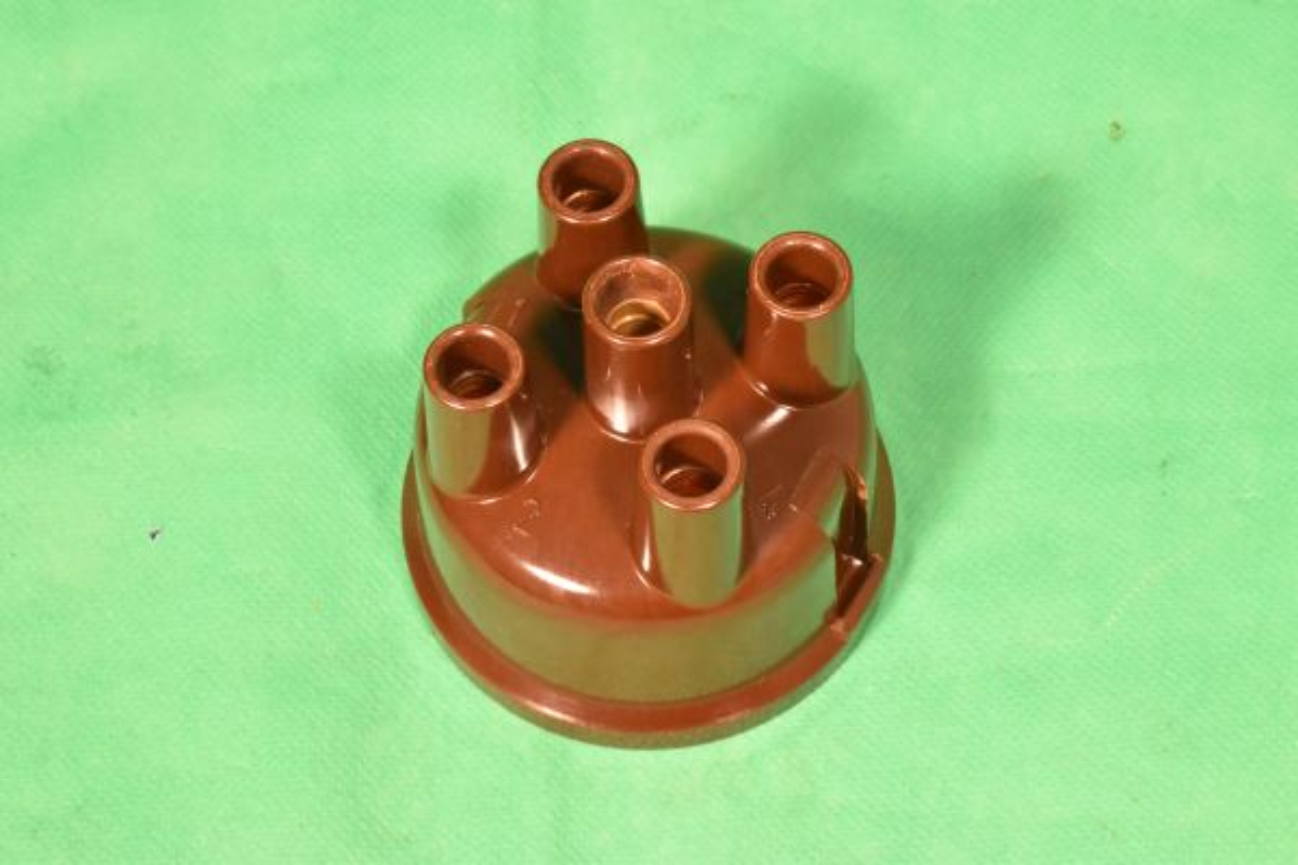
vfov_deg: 16.6
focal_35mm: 82
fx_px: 2974
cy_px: 432
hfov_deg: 24.6
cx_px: 649
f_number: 20
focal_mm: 55
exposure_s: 1/100
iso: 5600
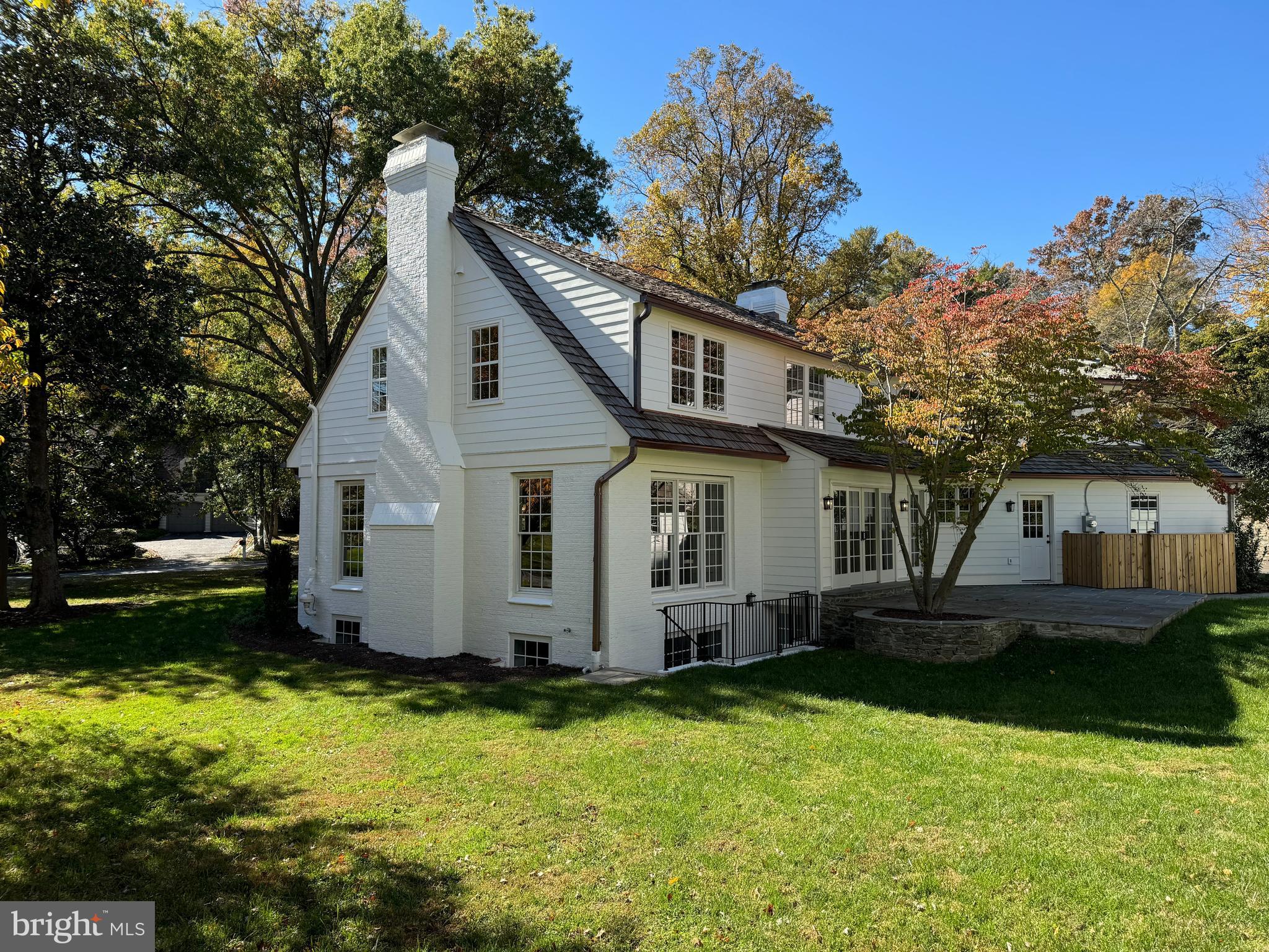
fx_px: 880
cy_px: 476
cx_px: 634
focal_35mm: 24
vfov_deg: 56.8
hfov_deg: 71.6
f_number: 1.78
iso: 80
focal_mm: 6.76
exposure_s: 1/1560
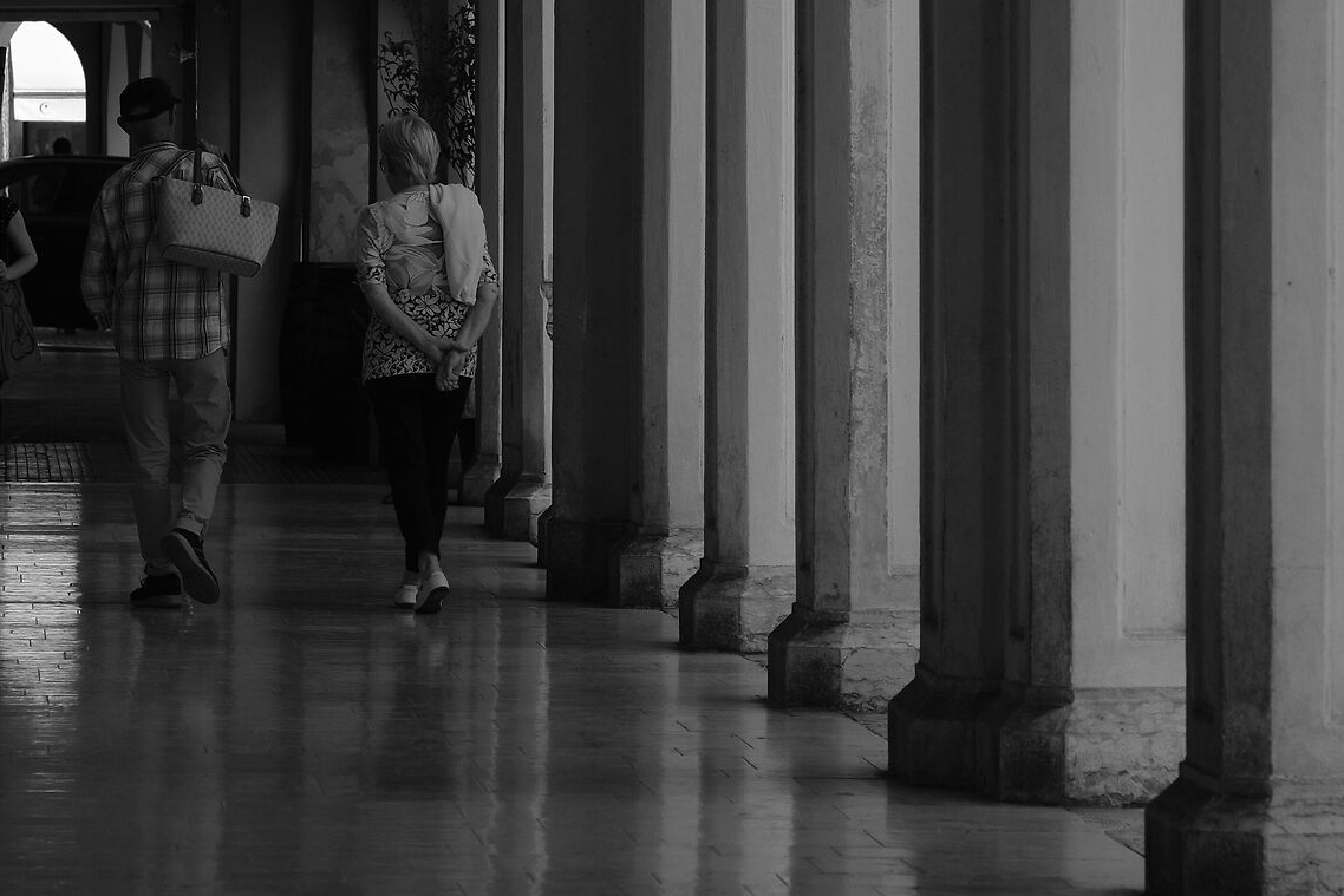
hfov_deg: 7.6
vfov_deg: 5.1
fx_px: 10081
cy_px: 275
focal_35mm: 270
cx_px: 546
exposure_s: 1/640
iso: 200
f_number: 4.5
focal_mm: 85
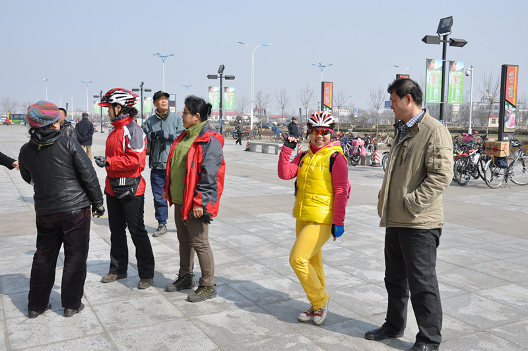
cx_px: 264
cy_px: 176
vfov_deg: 36.8
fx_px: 527
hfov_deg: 53.2
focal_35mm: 36
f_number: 9
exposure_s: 1/320
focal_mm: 24
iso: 200
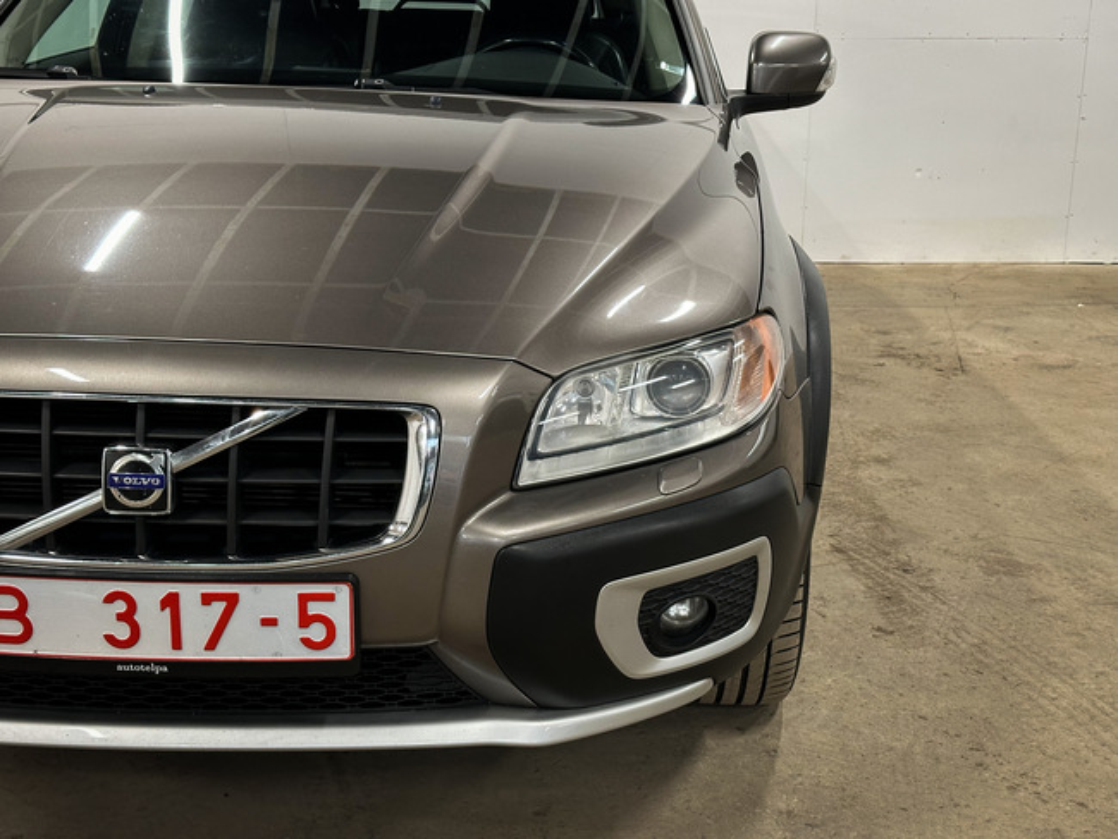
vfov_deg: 30.3
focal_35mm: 48
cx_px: 559
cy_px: 420
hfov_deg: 39.6
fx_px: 1551
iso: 250
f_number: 1.8
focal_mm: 6.86
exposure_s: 1/50
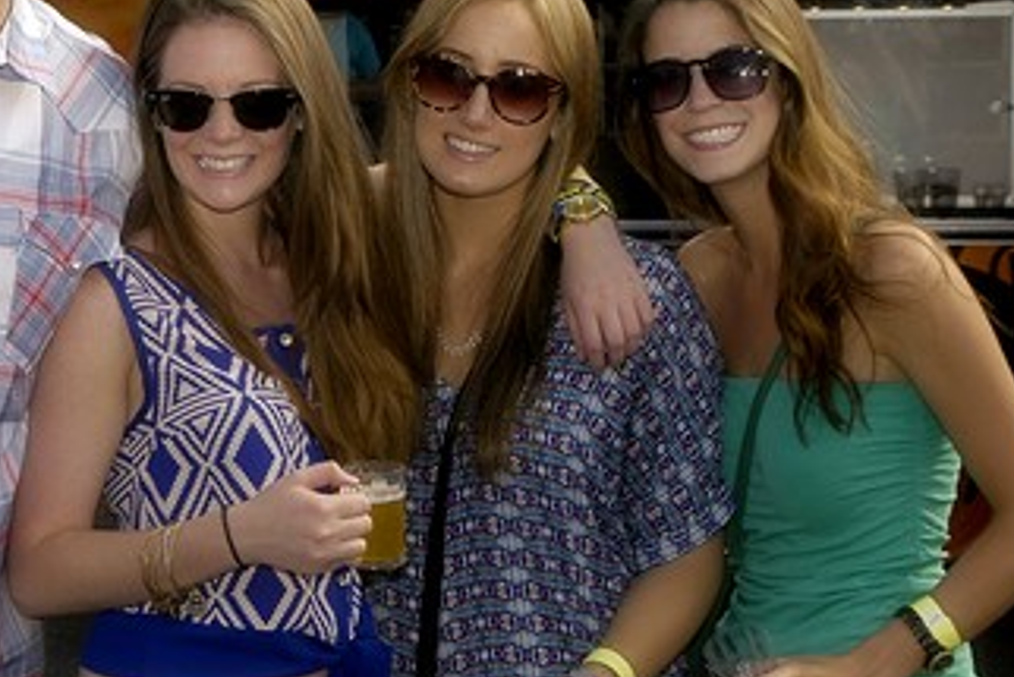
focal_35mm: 87
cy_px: 225
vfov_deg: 15.7
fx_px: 2451
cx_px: 205
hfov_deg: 23.0
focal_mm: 34
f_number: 8
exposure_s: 1/250
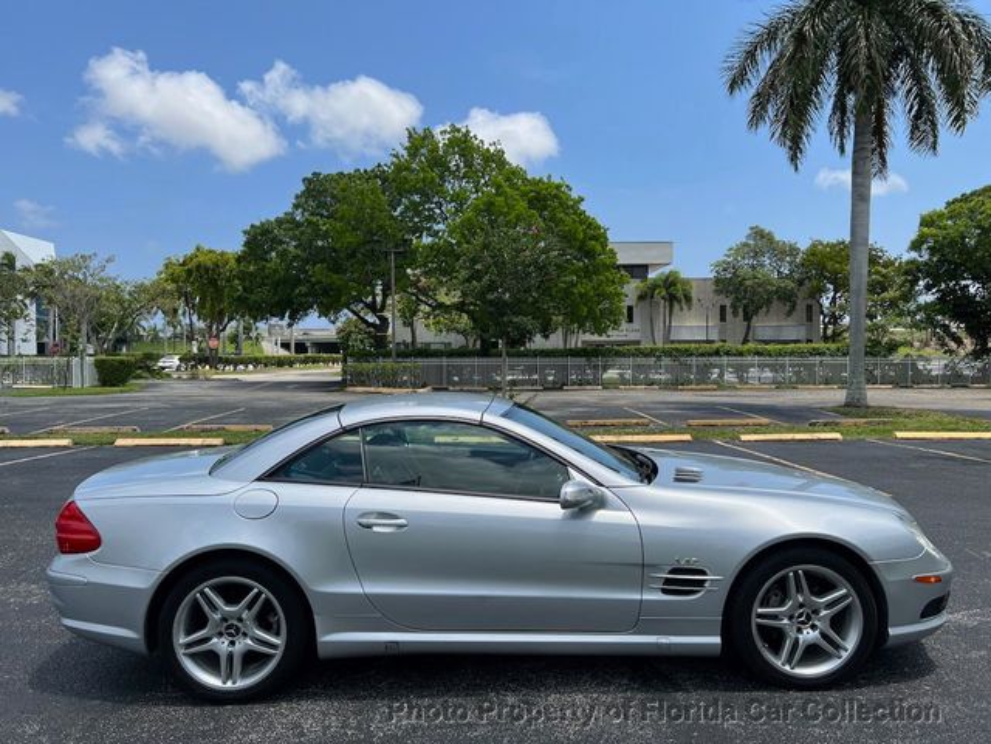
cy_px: 372
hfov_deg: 67.3
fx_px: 744
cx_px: 496
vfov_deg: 53.1
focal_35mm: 26
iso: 50
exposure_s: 1/4630
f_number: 1.5
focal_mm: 5.7
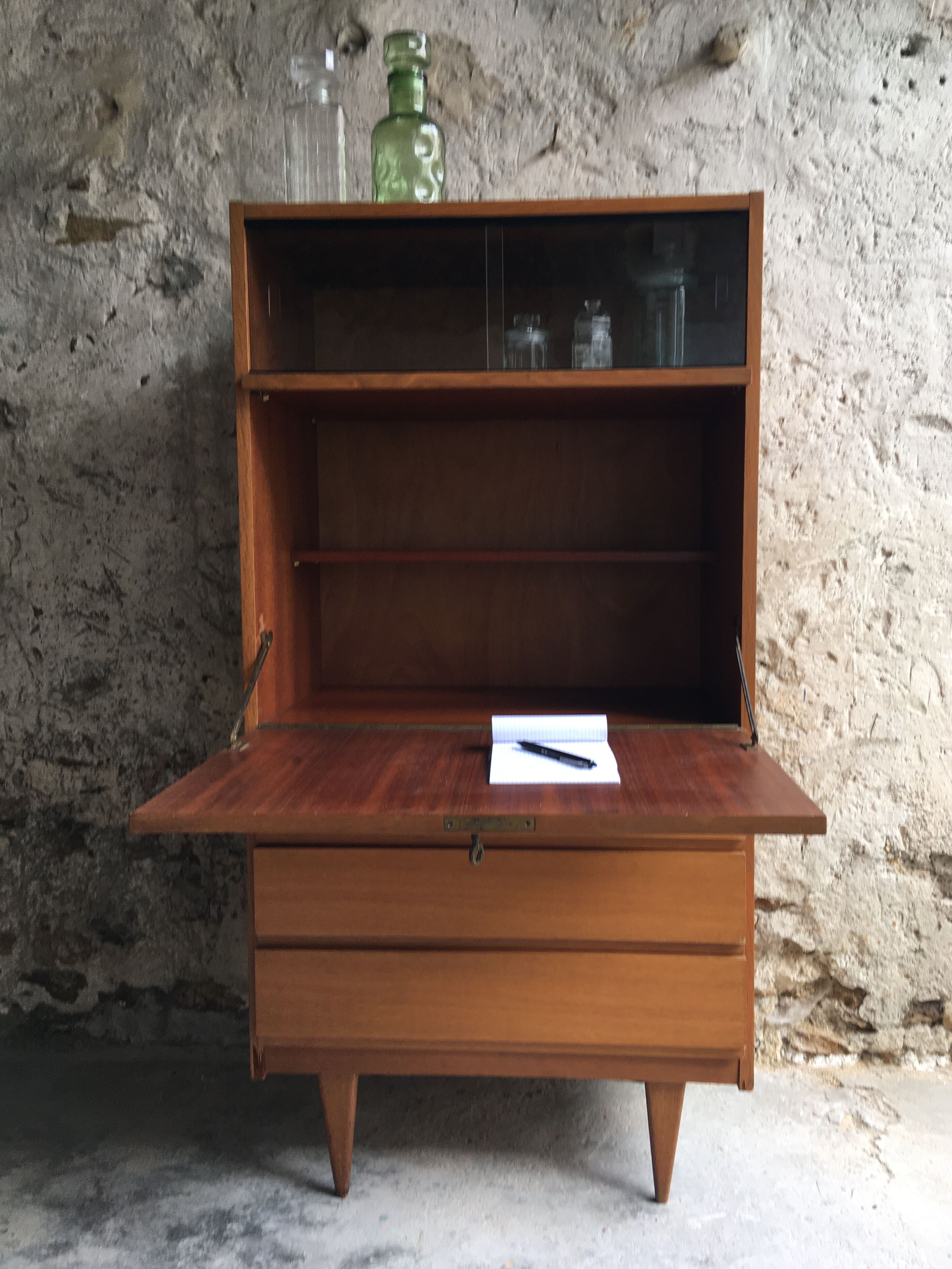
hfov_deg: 46.8
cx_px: 490
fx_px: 1100
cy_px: 628
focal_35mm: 30
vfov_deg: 60.0
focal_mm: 4.15
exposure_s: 1/50
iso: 32
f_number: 2.2
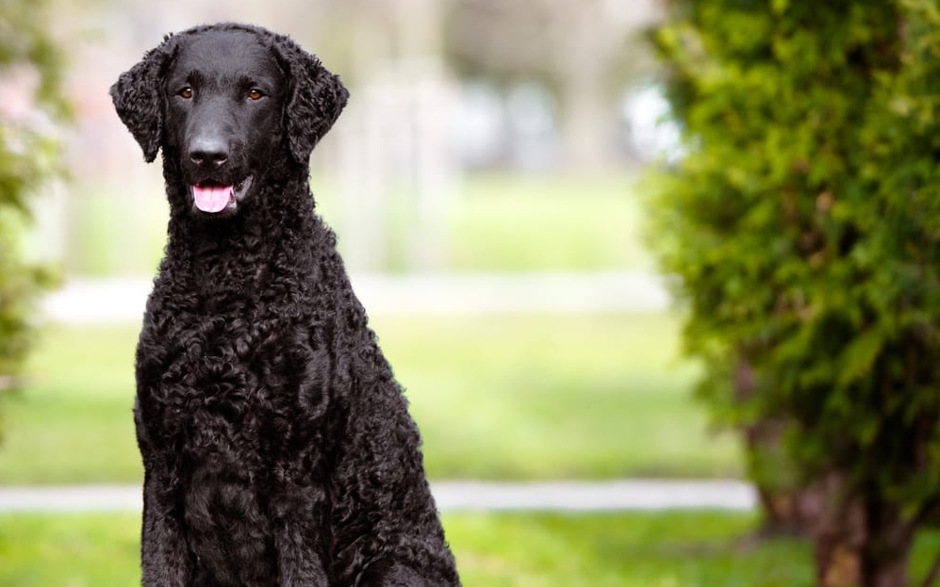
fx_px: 10477
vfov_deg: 3.2
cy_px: 261
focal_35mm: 409
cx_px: 206
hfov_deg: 5.1
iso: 320
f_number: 3.5
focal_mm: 200
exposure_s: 1/500
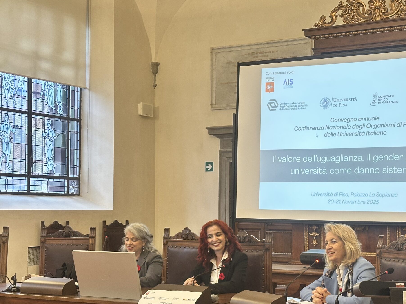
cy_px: 175
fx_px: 797
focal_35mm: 68
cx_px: 277
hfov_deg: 28.3
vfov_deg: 21.6
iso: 100
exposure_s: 1/50
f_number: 1.78
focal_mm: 6.86
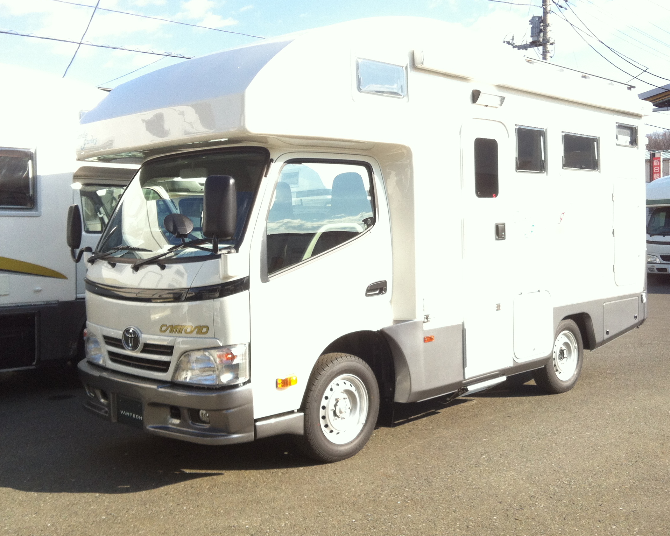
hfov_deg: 43.8
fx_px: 833
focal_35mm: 42
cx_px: 369
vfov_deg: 35.7
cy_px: 249
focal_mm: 3.85
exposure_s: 1/580
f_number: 2.8
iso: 80
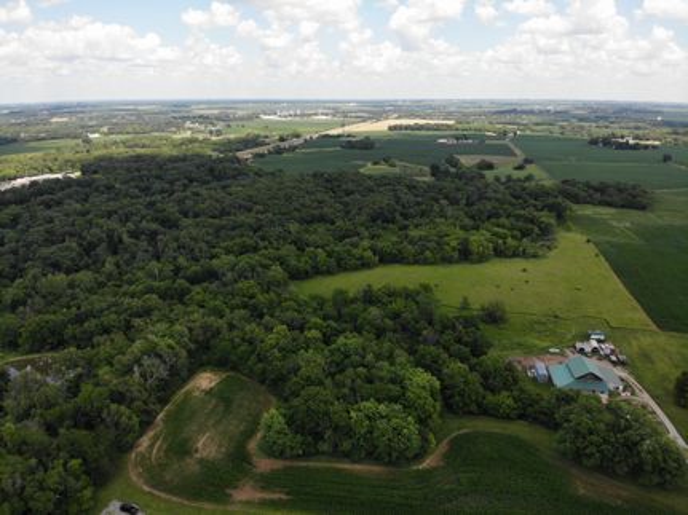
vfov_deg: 56.8
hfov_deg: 71.6
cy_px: 258
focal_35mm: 24
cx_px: 344
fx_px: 477
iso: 100
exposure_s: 1/622
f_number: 2.8
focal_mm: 4.5
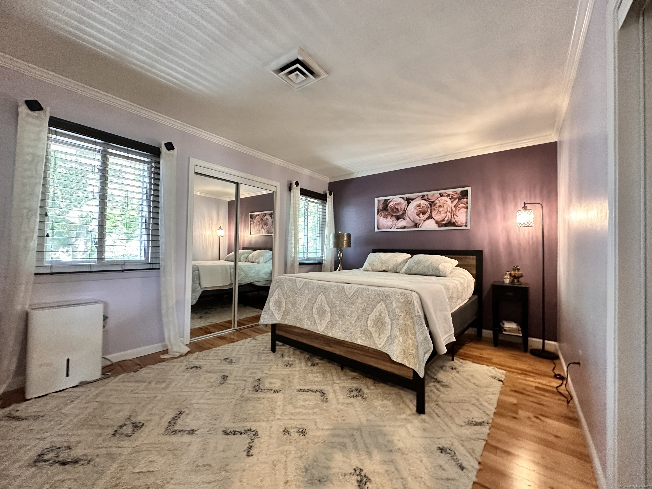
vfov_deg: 85.7
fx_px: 264
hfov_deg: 102.1
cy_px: 244
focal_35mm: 14
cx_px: 326
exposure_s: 1/60
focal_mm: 2.22
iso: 800
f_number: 2.2
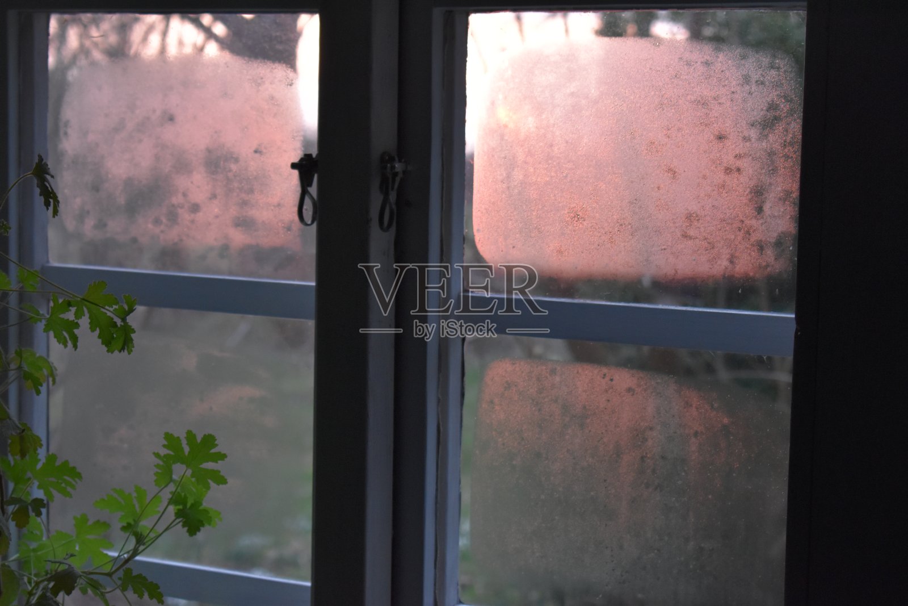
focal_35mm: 82
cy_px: 303
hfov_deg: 24.6
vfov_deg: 16.6
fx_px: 2081
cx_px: 454
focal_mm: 55
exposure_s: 1/60
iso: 1600
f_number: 5.6
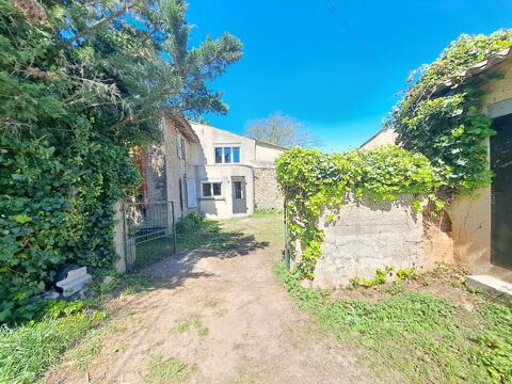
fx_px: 192
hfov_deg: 106.2
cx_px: 256
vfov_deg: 89.9
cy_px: 192
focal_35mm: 13
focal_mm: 1.74
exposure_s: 1/452
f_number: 2.2
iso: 50
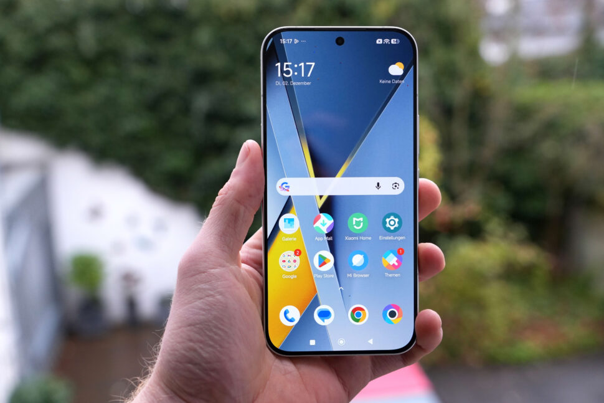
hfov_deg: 36.9
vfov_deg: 25.1
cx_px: 302
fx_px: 906
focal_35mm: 54
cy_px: 202
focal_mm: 36
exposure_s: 1/160
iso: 1000
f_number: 4
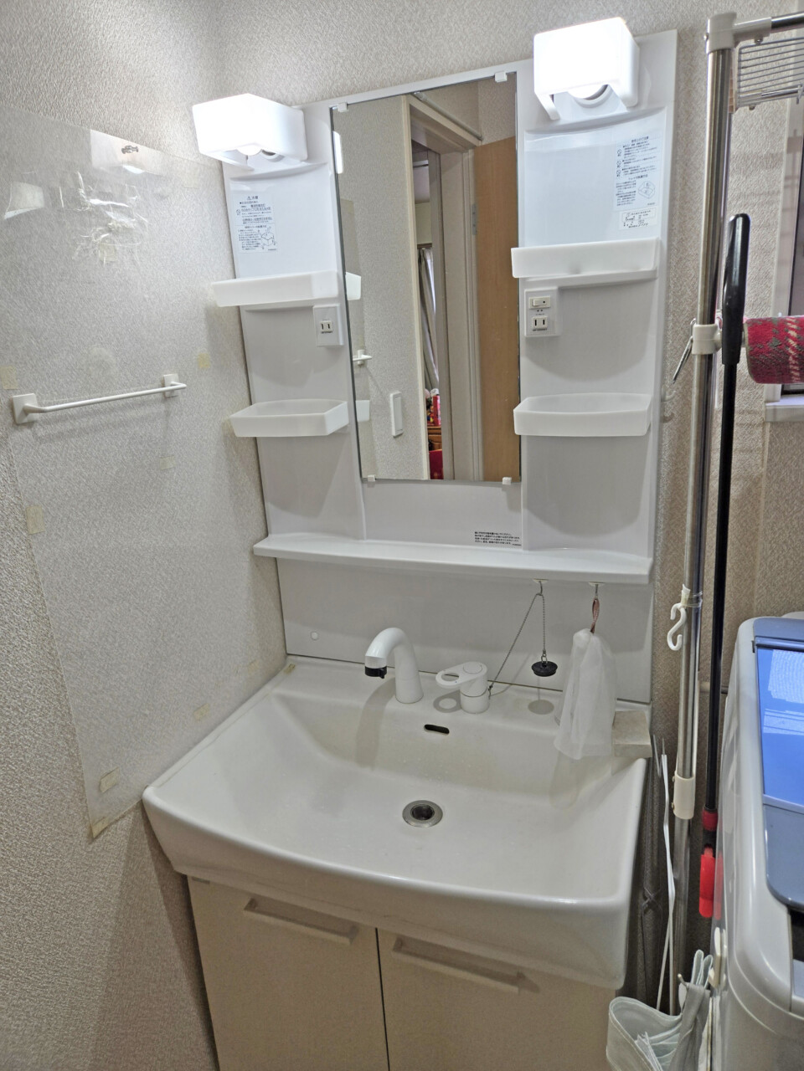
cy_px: 536
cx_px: 402
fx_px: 712
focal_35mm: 23
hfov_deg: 58.9
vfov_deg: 73.9
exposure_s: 1/180
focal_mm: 5.4
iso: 100
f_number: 1.8
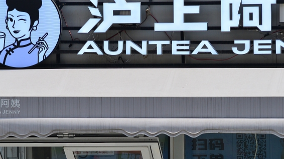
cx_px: 153
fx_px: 4284
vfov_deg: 2.1
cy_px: 155
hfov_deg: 3.8
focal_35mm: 569
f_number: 13
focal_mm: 300
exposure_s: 1/640
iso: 500
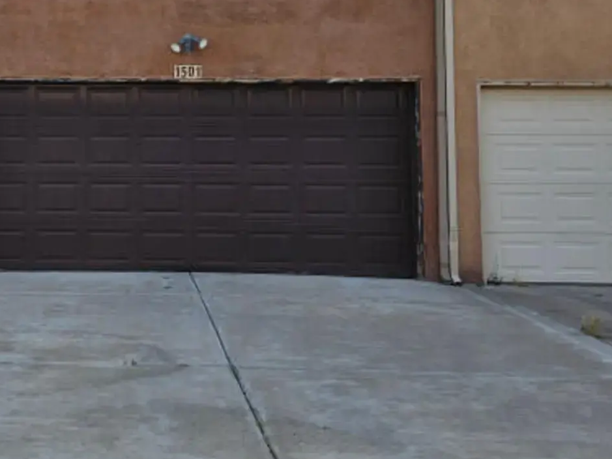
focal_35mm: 49
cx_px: 98
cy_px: 101
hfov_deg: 37.1
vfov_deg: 29.1
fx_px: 866
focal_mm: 6.3
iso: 10
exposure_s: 1/310
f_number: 1.7
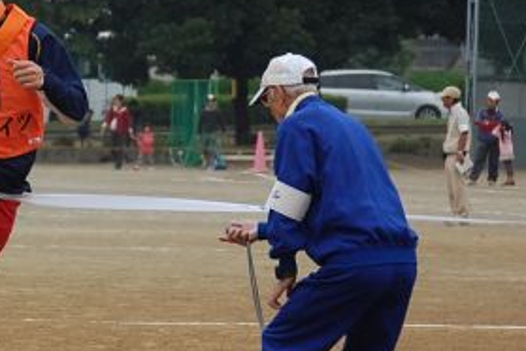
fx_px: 4529
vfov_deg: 4.4
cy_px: 164
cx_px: -40
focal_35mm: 310
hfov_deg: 6.6
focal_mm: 90
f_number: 5.3
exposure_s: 1/800
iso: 400
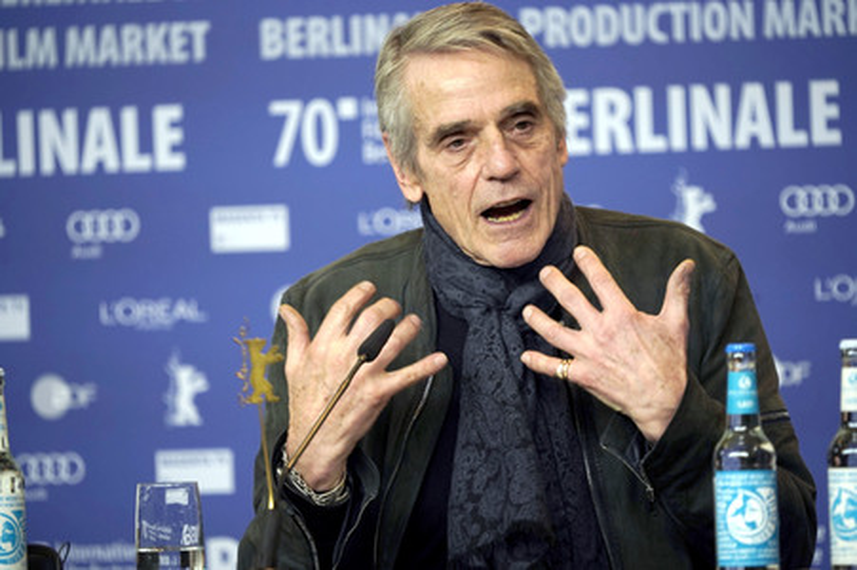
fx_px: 13297
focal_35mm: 559
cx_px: 428
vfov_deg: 2.5
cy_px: 285
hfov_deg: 3.7
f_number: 6.3
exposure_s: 1/200
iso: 1600
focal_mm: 559
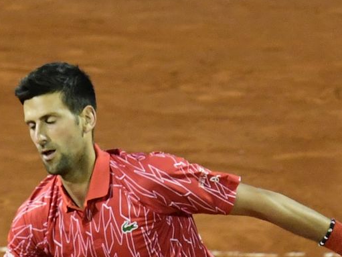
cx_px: 74
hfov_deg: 3.9
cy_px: 406
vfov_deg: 2.9
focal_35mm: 508
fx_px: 5018
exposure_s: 1/400
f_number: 4
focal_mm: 135
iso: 1600
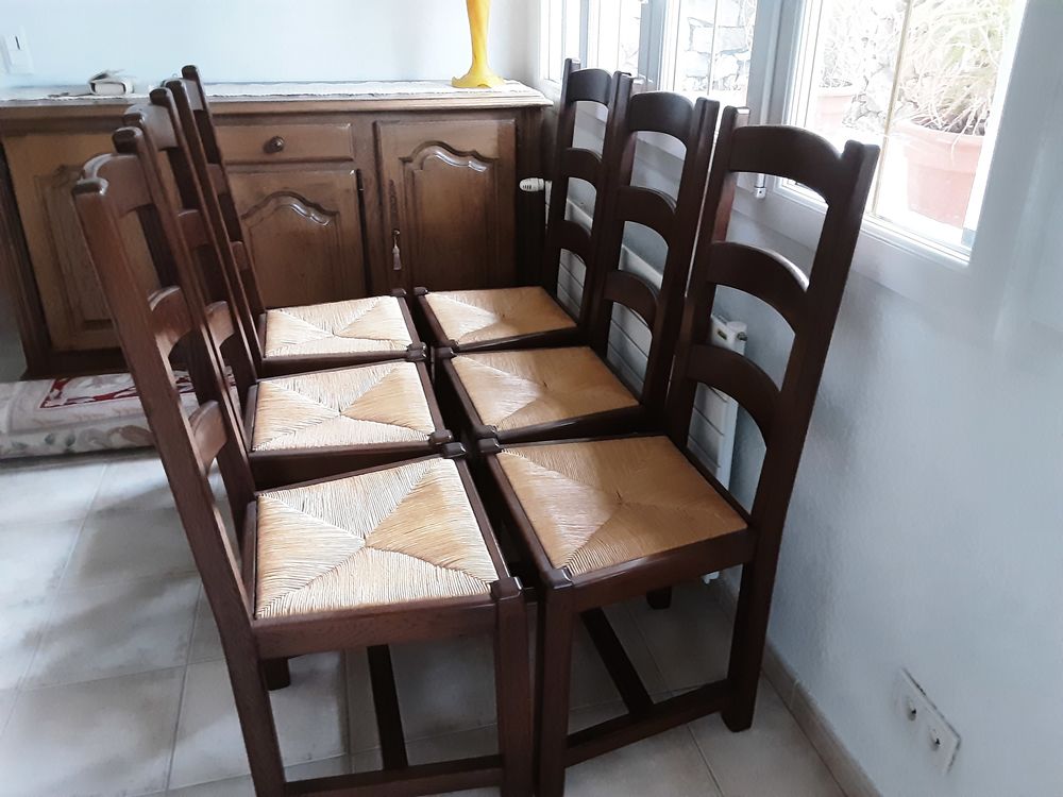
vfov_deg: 51.4
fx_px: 829
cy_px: 398
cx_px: 532
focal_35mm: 27
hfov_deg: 65.3
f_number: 1.9
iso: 400
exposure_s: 1/20
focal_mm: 2.91
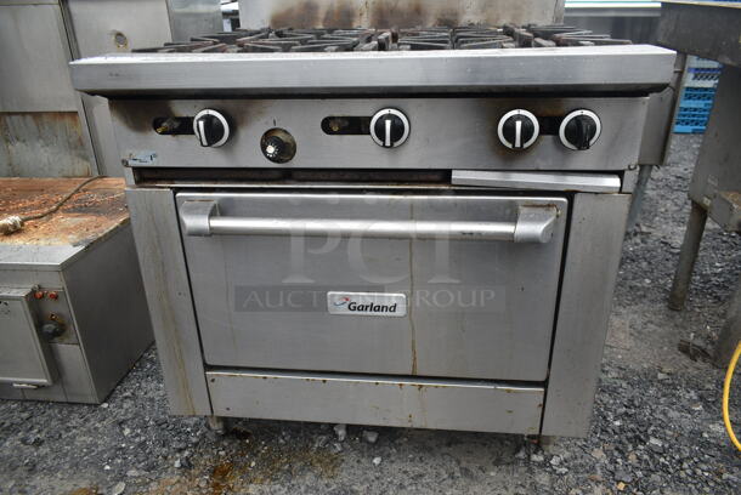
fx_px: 556
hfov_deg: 67.3
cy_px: 248
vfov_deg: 48.0
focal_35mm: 27
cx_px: 370
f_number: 4.5
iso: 100
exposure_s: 1/80
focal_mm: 18
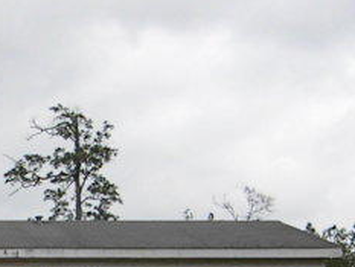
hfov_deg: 14.6
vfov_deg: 11.3
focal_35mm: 129
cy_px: 327
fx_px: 1324
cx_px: -107
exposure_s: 1/374
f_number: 7.8
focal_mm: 8.6
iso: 720
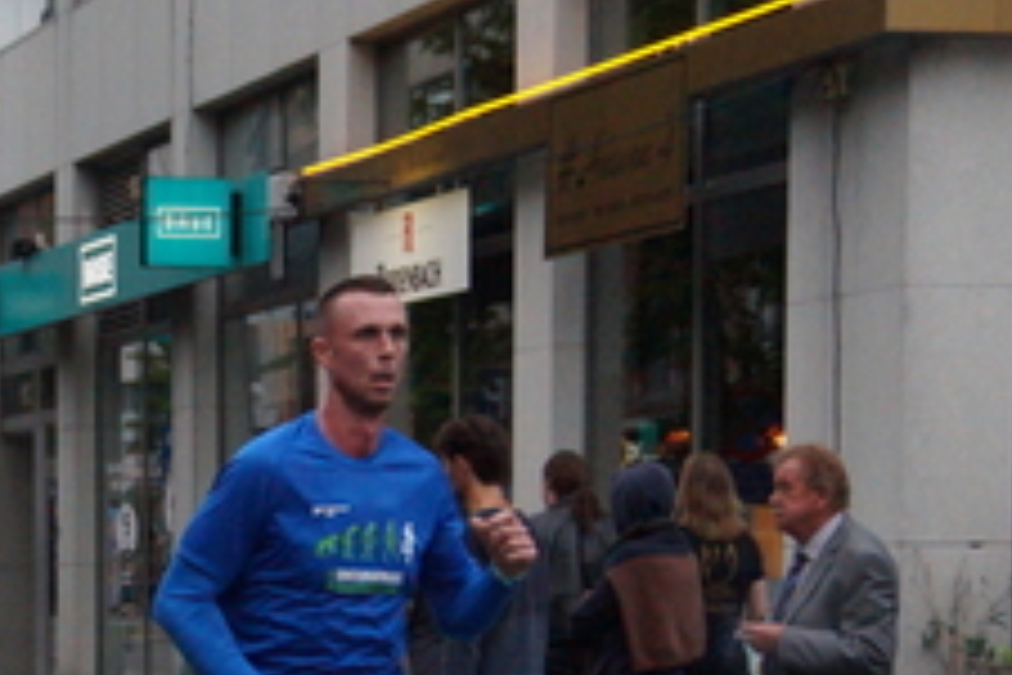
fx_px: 3373
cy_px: 765
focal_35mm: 120
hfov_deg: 16.6
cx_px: -63
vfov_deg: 11.2
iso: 3200
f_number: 4
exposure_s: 1/800
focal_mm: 30
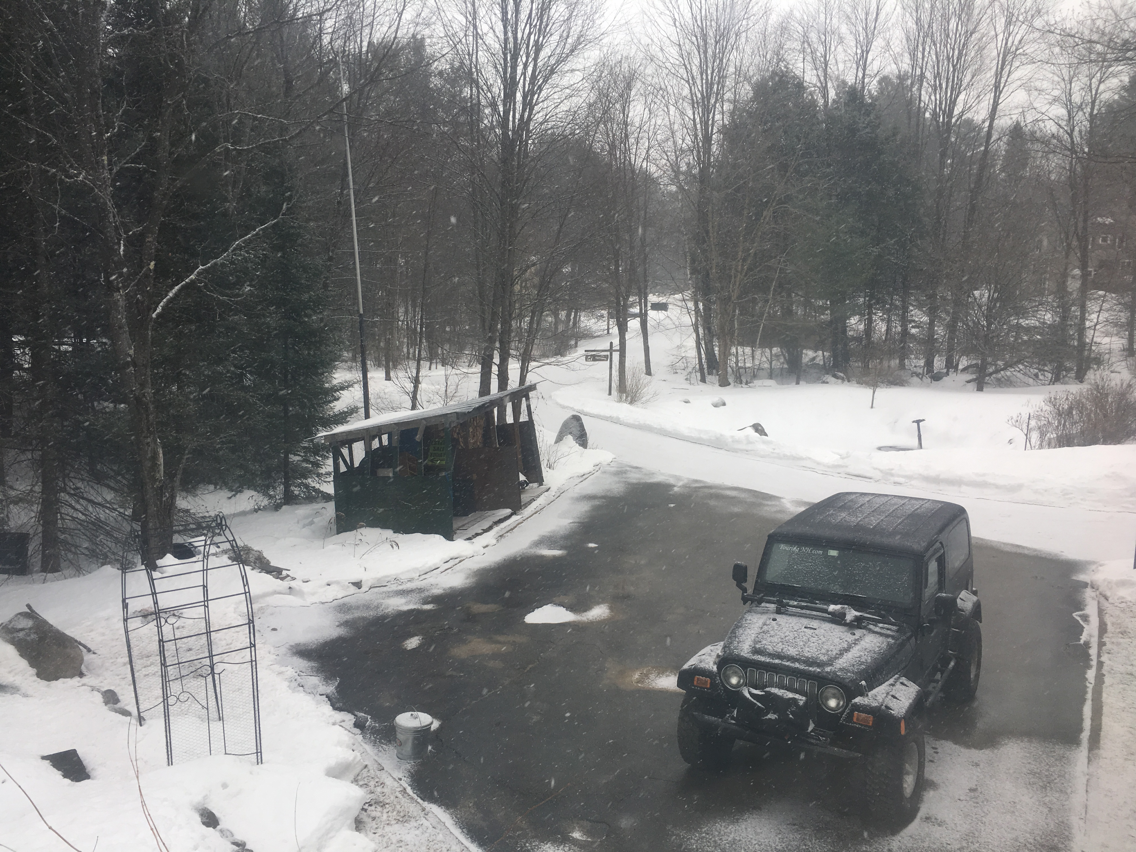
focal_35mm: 29
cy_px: 426
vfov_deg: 48.2
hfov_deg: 61.7
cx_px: 568
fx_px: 952
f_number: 2.2
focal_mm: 4.15
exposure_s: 1/239
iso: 25
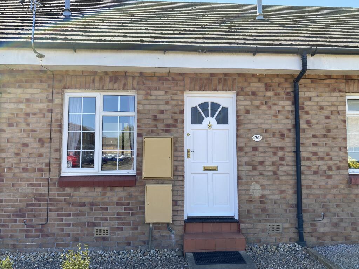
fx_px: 270
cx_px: 180
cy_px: 134
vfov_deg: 53.1
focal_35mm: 26
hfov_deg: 67.3
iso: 32
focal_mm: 4.25
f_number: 1.8
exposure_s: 1/822
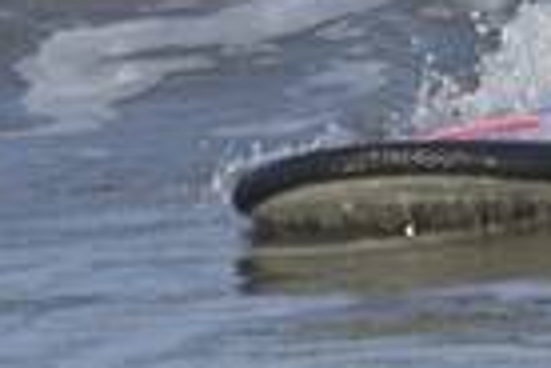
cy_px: -402
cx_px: 723
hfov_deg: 1.6
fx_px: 19185
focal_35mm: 1254
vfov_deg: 1.1
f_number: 7.1
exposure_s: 1/2000
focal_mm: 165
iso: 400
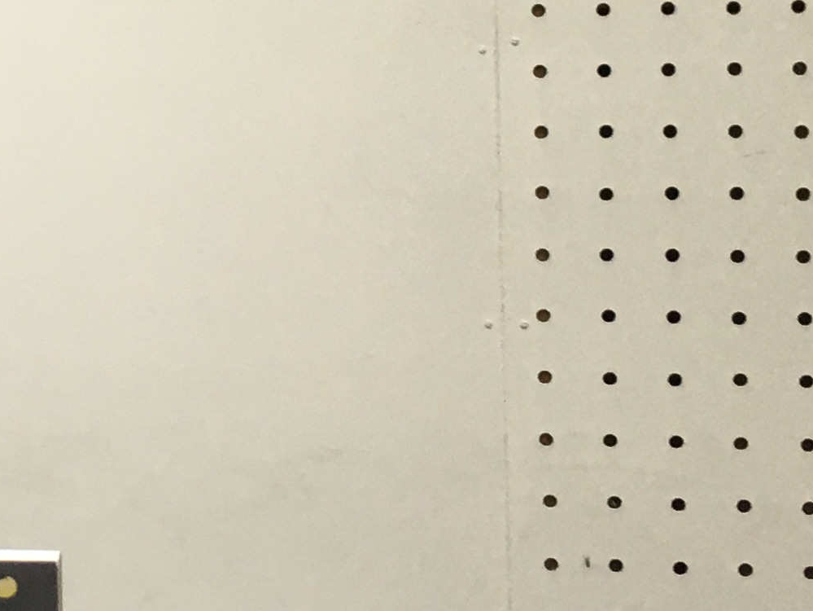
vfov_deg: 12.5
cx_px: -187
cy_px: -7
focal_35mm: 117
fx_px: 2749
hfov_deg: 16.1
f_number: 2.2
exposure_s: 1/30
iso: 32
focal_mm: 4.15
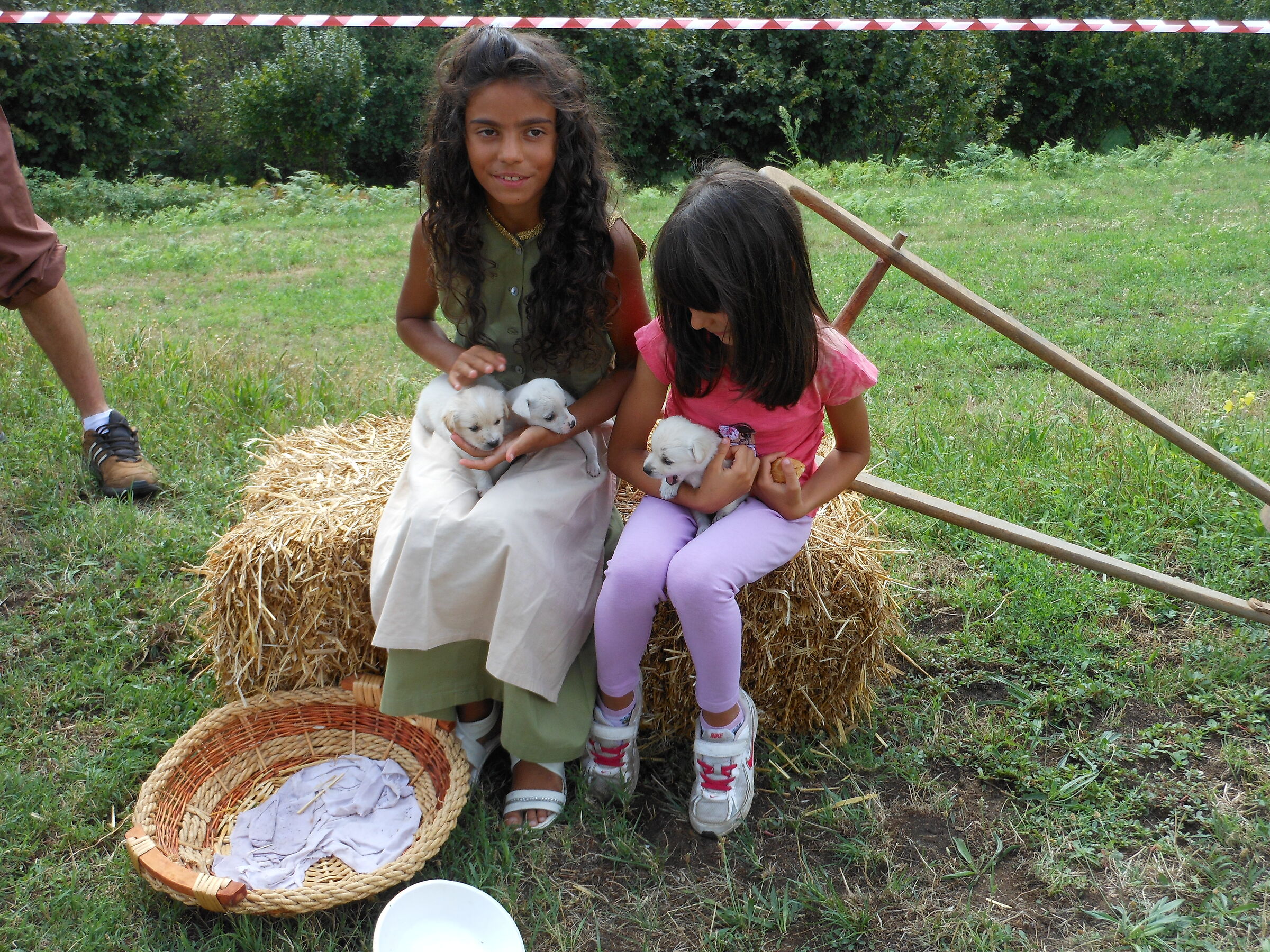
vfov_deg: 36.8
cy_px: 476
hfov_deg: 47.9
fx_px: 1431
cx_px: 635
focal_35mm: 39
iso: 80
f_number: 4.3
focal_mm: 6.9
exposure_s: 1/125
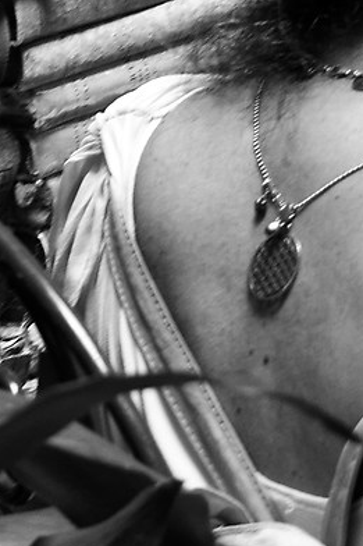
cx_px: 866
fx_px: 4860
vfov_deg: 6.2
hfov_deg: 4.2
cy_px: -582
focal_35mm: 321
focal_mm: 35
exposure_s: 1/40
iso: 200
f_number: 3.2
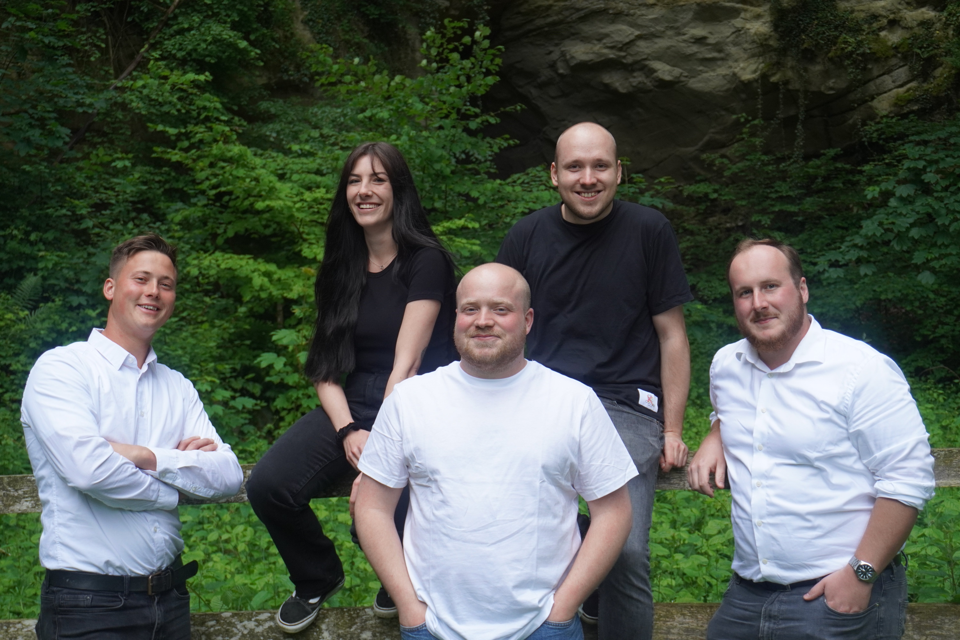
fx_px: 1440
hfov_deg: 36.9
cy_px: 320
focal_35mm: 54
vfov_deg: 25.1
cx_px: 480
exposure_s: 1/160
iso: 640
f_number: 5.6
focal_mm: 36
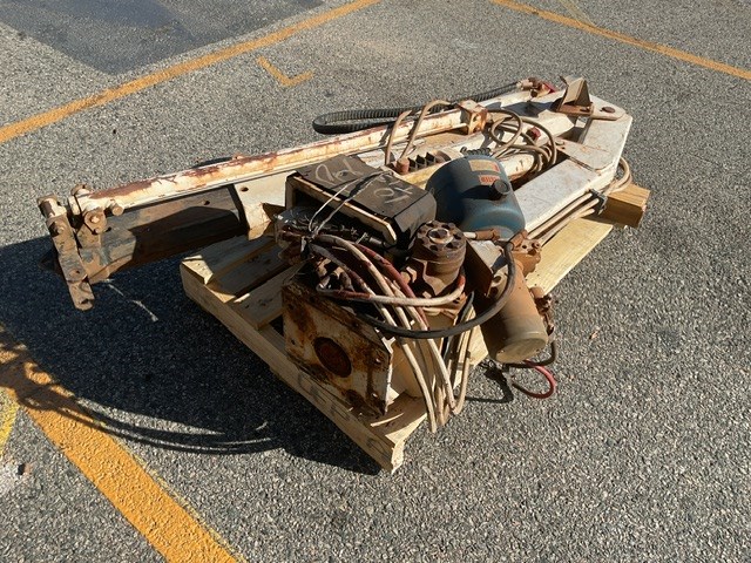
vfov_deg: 48.2
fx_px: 629
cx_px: 376
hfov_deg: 61.7
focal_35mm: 29
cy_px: 282
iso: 16
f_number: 1.8
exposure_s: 1/1626
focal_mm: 3
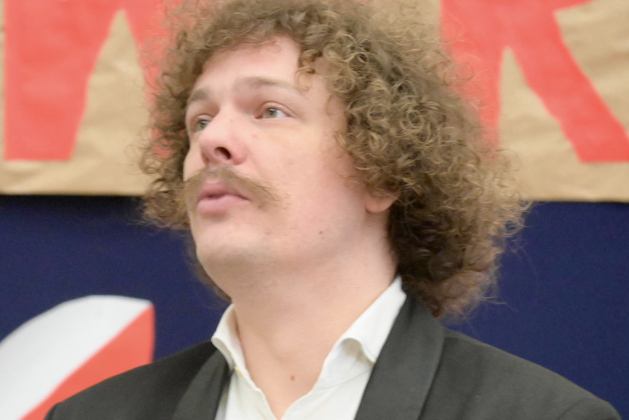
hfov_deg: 3.8
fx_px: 9539
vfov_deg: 2.5
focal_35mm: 546
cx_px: 271
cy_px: 316
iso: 5600
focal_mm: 200
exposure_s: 1/60
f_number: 6
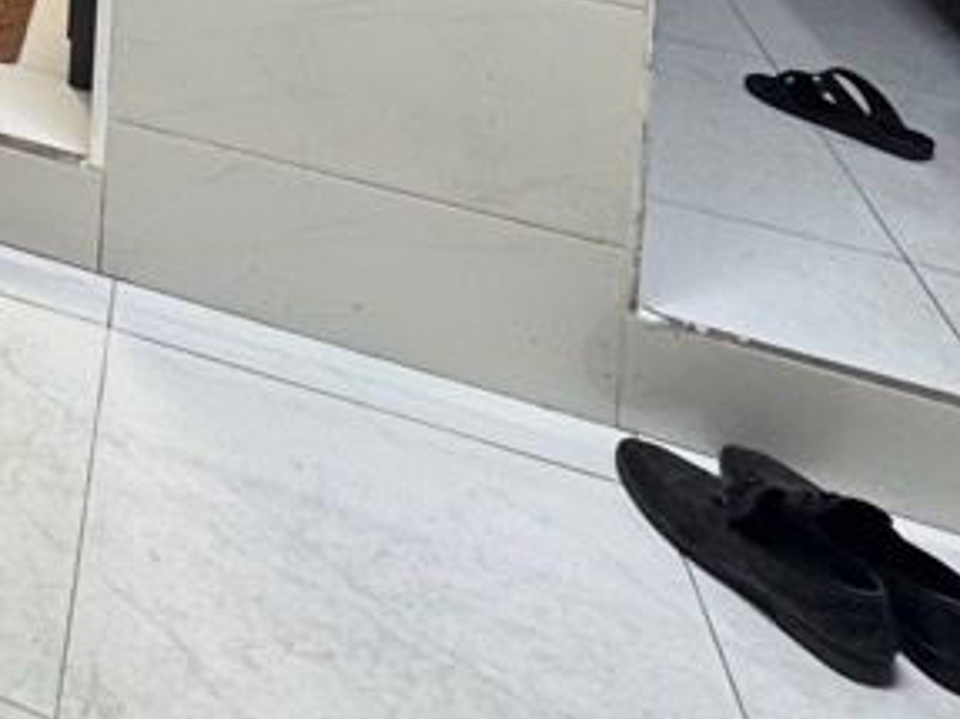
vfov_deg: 20.7
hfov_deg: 28.3
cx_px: -401
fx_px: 1386
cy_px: -562
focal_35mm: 50
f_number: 2.2
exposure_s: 1/100
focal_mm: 2.22
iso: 160
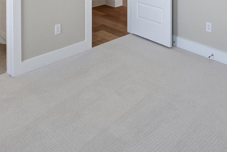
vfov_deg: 25.2
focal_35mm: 42
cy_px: -68
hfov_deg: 46.0
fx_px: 265
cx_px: 140
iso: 500
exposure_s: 1/250
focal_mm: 12
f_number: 8
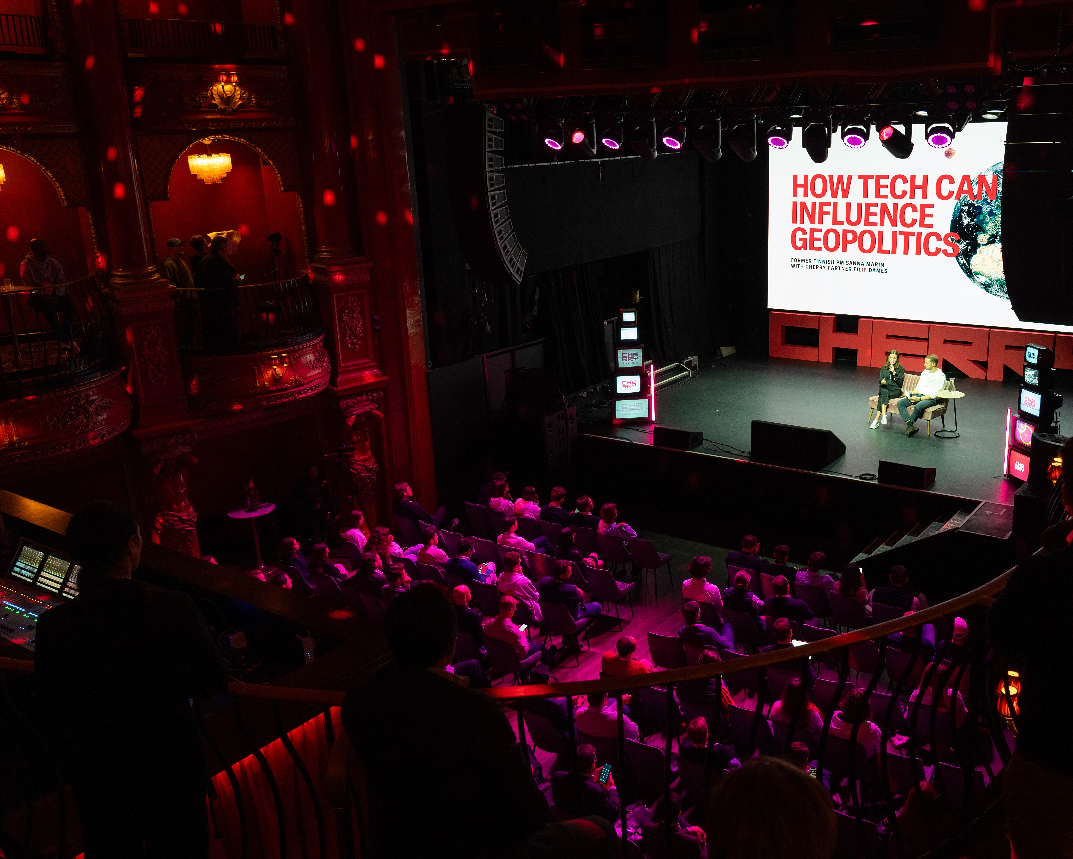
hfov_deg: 55.4
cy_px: 424
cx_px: 617
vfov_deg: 45.8
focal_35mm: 32
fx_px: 1016
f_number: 5
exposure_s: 1/50
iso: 2000
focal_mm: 28
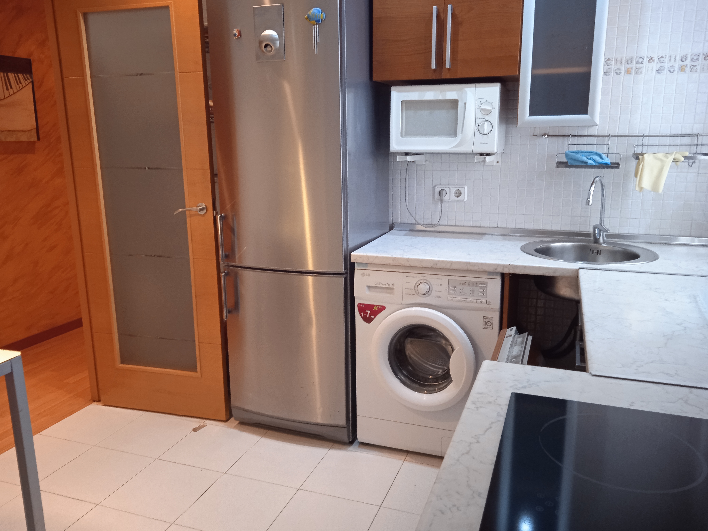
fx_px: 573
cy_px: 266
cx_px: 354
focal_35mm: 28
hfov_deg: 63.4
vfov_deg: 49.7
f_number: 2.2
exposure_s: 1/25
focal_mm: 3.43
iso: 652
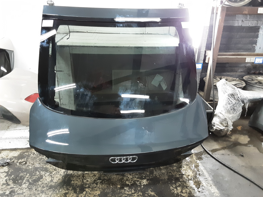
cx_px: 132
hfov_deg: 65.3
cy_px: 98
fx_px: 205
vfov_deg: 51.4
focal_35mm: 27
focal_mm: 2.91
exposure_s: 1/20
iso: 400
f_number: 1.9
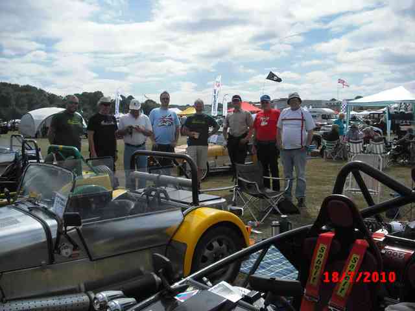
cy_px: 156
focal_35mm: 38
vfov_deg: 37.7
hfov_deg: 49.0
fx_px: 456
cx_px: 208
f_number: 5.6
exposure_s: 1/640
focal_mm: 6.2
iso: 64
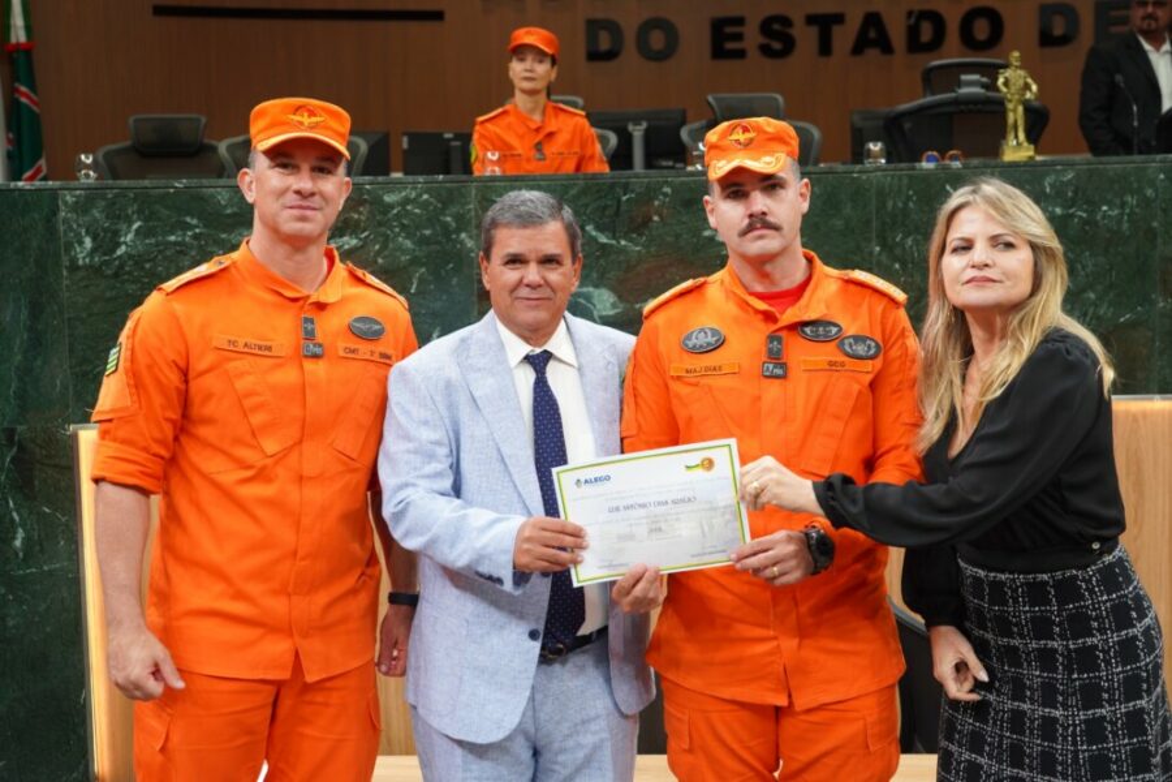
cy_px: 391
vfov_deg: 28.6
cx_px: 586
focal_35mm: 47
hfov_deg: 41.9
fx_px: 1530
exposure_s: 1/160
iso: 1000
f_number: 5
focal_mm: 47
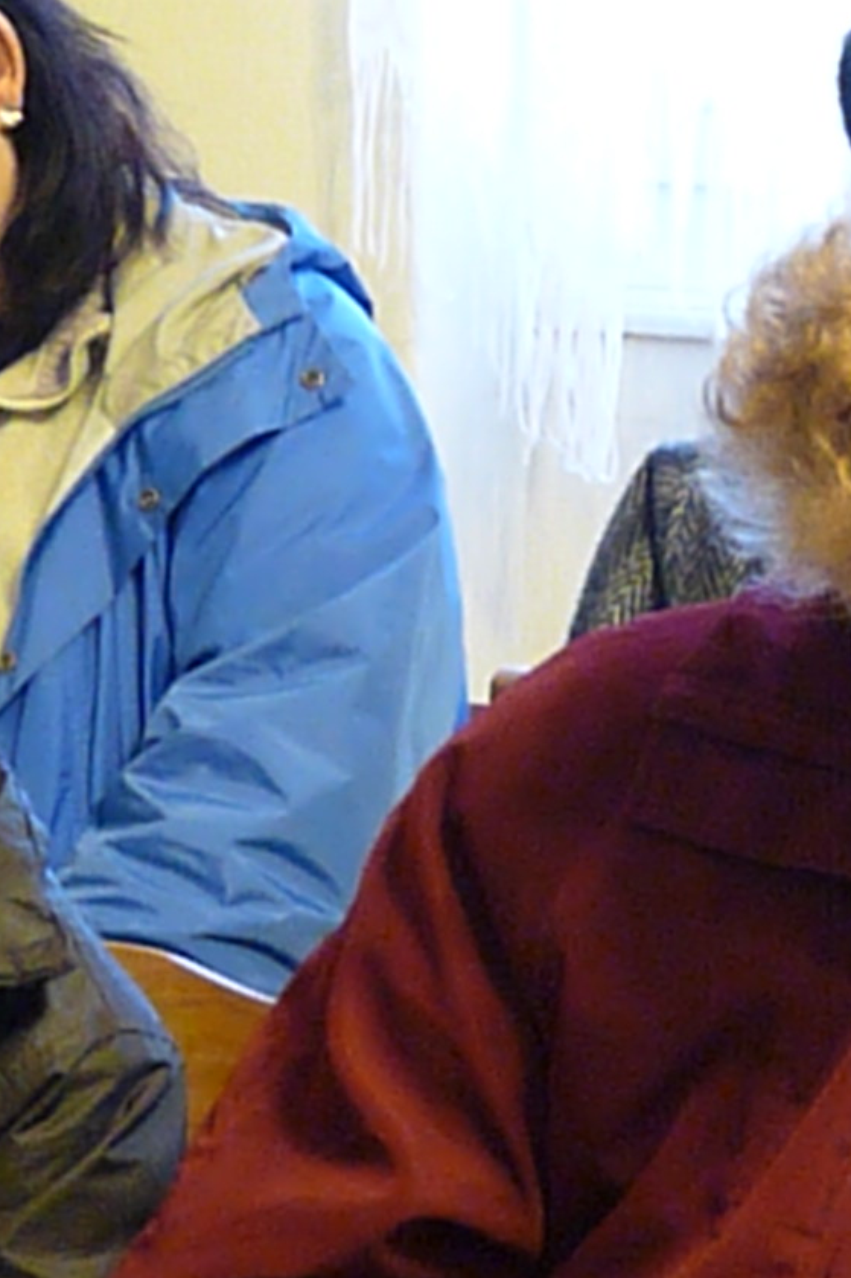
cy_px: 780
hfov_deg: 8.3
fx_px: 5853
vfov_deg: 12.4
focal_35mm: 165
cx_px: 932
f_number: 3.4
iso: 1600
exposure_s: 1/30
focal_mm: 11.5
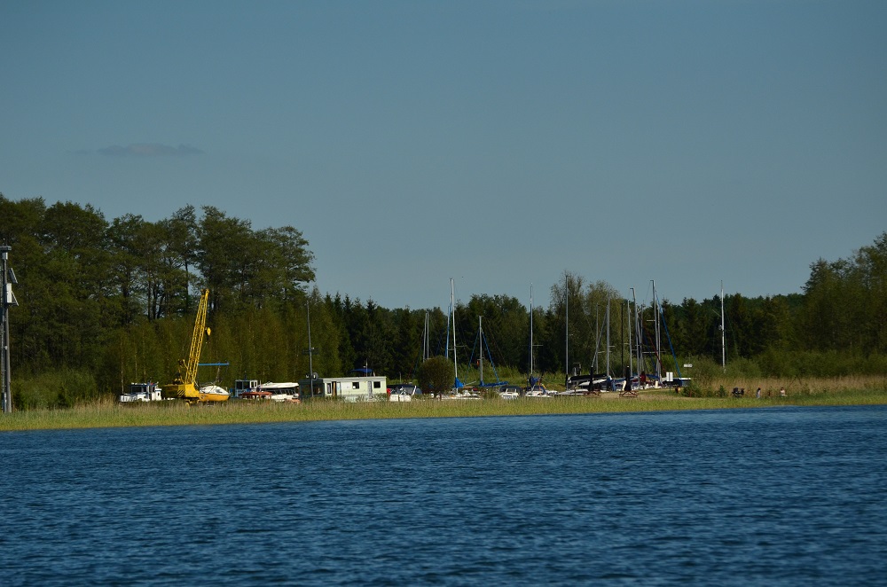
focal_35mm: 232
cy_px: 294
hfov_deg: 8.9
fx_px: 5716
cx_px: 444
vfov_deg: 5.9
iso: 400
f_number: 4.8
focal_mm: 155
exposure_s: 1/8000
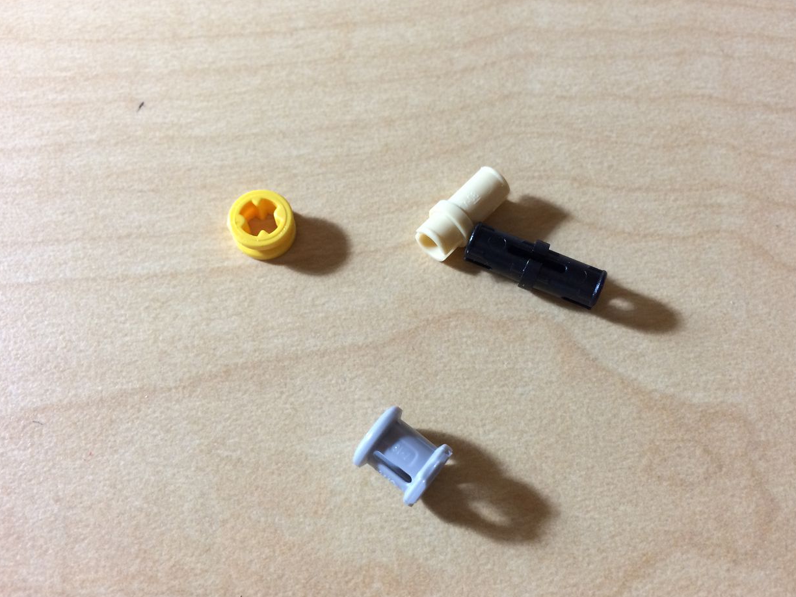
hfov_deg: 56.8
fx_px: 736
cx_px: 397
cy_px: 305
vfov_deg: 44.2
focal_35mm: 32
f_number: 2.2
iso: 100
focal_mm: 4.12
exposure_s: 1/30
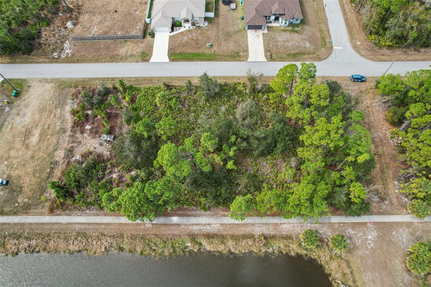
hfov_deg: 78.6
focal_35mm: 22
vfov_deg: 57.2
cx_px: 216
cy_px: 144
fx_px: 263
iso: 110
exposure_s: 1/640
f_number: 2.8
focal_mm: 8.4
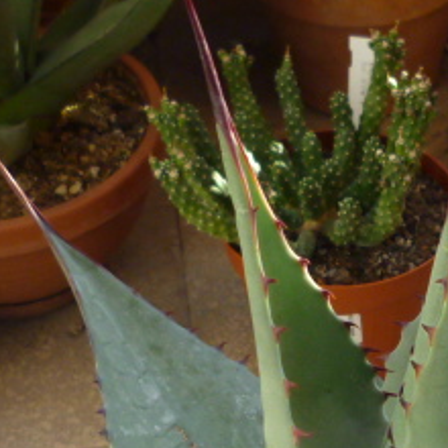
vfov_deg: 18.9
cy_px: 409
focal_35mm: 90
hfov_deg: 18.9
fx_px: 1318
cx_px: 415
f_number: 2.8
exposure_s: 1/250
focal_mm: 4.4
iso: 160
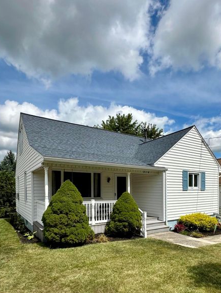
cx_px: 119
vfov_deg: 94.2
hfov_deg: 78.1
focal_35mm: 16
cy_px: 159
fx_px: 136
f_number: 2.2
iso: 40
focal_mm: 2.22
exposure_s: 1/2959
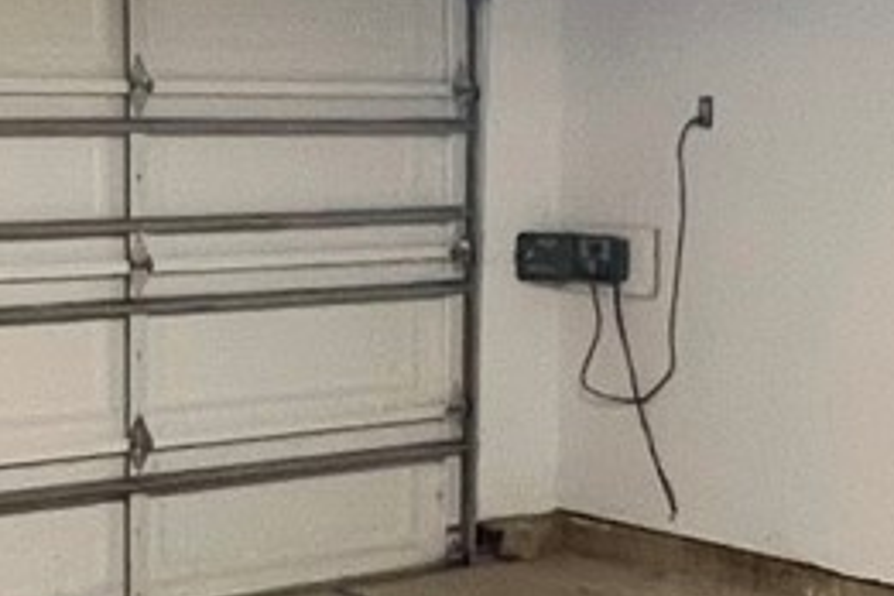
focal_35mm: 83
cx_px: 370
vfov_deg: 16.5
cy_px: 284
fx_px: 2061
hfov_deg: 24.4
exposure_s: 1/60
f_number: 1.8
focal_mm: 1.57
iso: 400
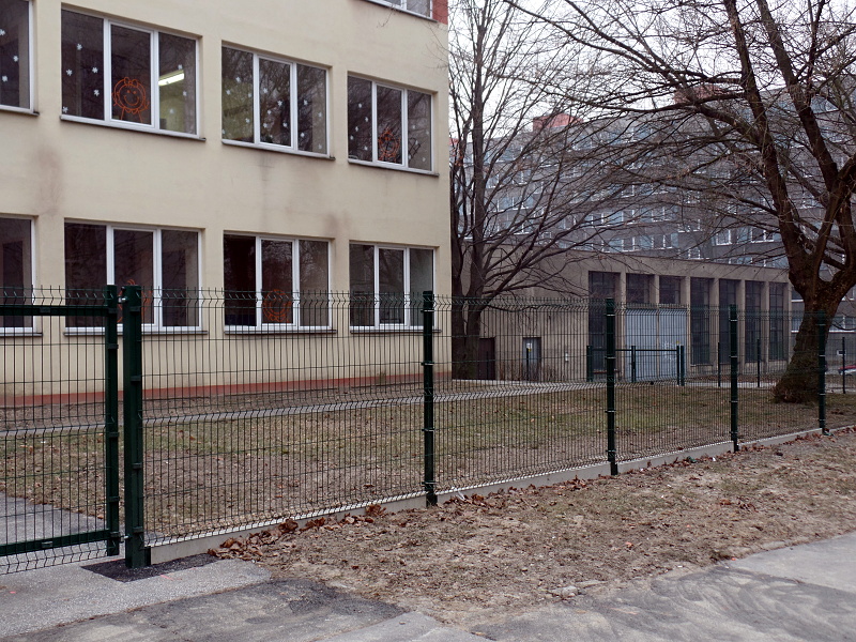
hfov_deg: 44.8
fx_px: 1039
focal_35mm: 42
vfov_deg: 34.3
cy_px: 321
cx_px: 428
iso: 80
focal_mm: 7.5
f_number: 3.2
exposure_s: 1/45
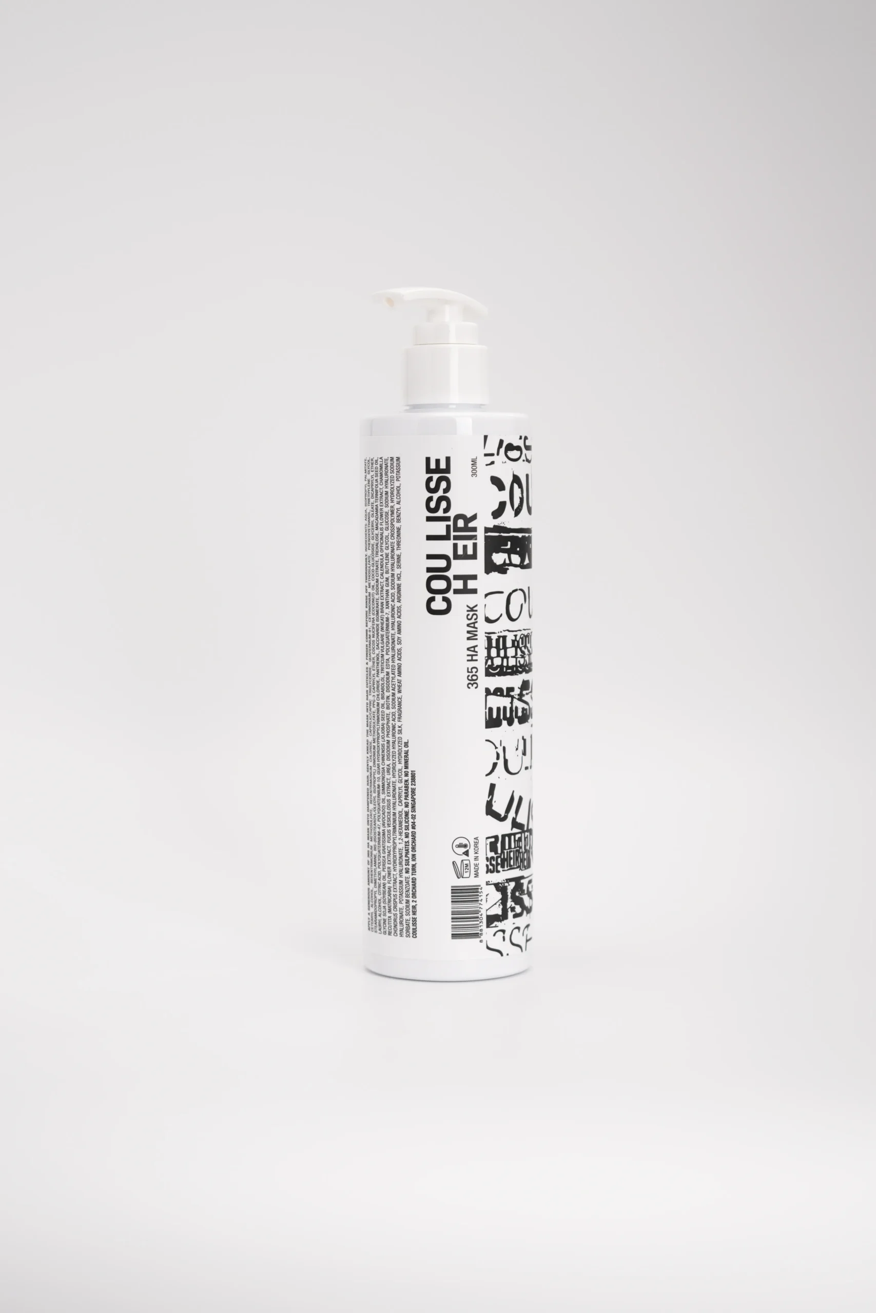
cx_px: 438
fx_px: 2606
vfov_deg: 28.3
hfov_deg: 19.1
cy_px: 656
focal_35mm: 71
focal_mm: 47.6
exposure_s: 1/200
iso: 100
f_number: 2.8
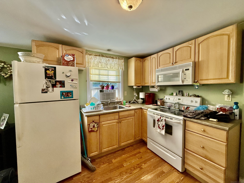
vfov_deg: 85.7
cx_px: 122
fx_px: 99
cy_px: 92
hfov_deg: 102.1
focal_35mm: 14
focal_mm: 2.22
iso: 320
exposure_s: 1/120
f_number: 2.2
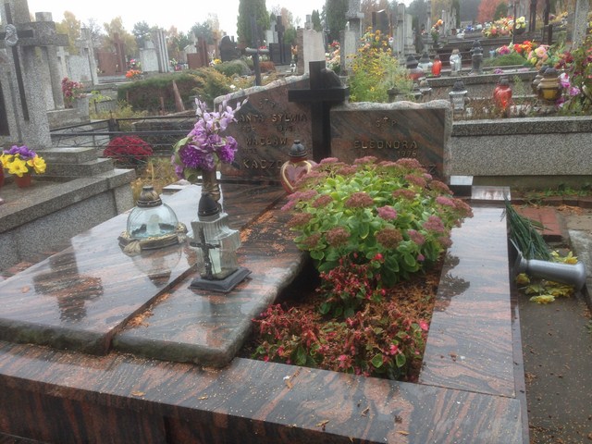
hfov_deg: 55.4
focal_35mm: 33
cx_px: 296
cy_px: 222
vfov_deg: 42.9
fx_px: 564
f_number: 2.4
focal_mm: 4.12
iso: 64
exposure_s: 1/120
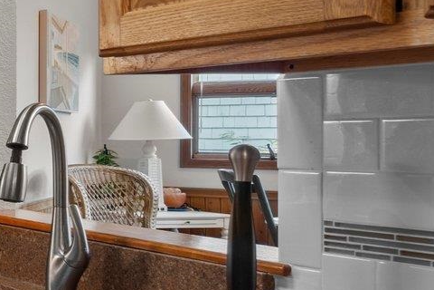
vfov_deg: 21.2
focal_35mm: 64
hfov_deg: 17.7
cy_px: 131
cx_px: -489
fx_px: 771
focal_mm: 10
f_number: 8
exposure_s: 2
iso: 100
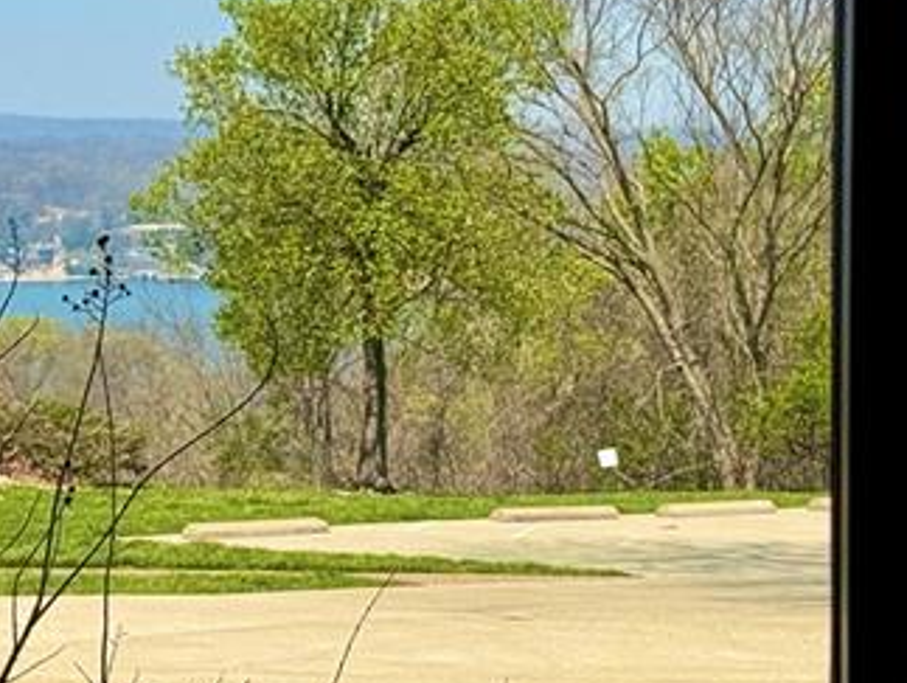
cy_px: 183
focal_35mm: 152
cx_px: -230
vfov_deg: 9.8
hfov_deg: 12.6
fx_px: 3987
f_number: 1.78
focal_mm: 6.76
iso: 80
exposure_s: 1/5587
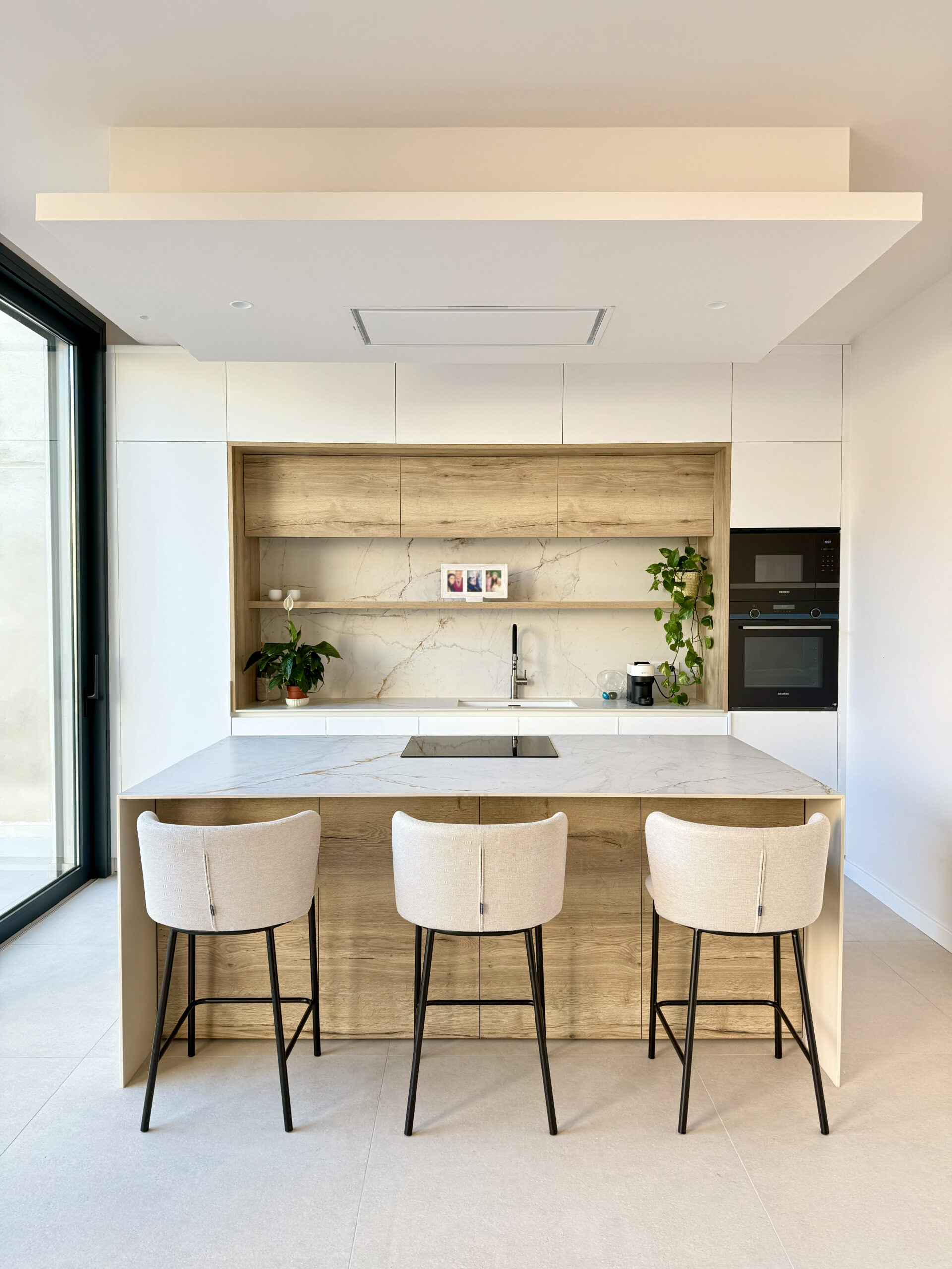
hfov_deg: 56.8
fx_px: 880
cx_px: 476
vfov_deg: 71.6
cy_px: 634
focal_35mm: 24
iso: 80
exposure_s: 1/121
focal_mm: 6.76
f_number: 1.78
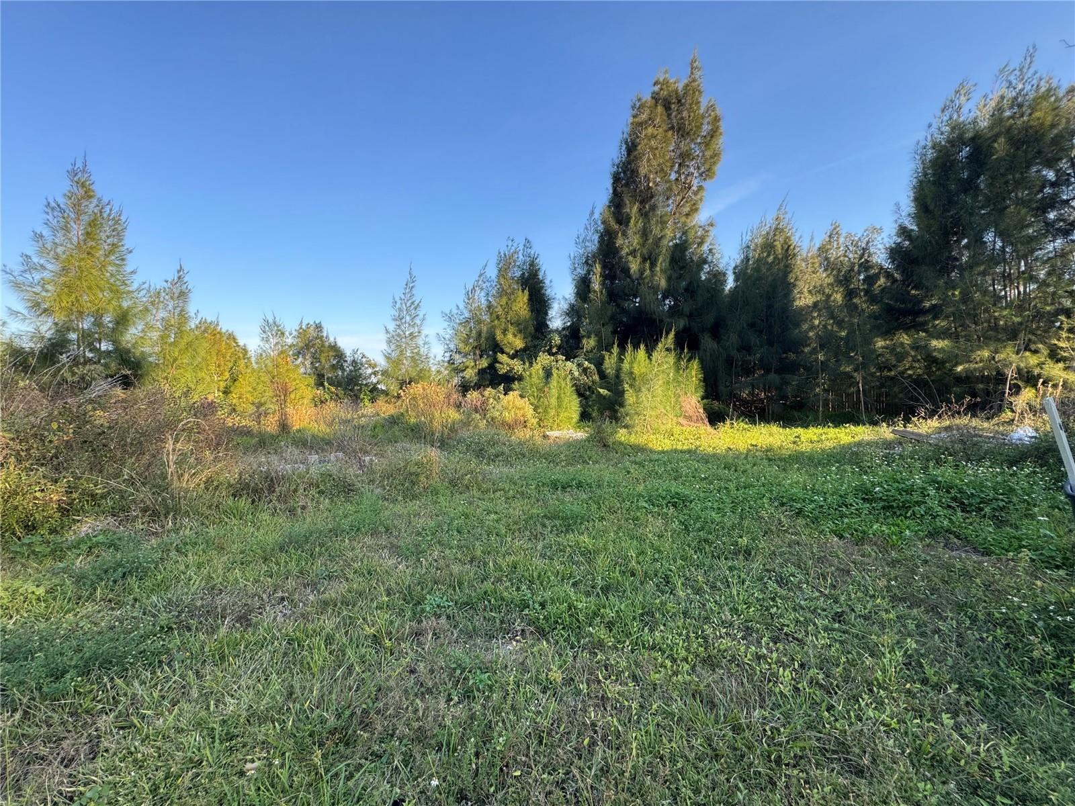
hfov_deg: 102.1
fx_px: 435
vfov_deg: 85.7
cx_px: 538
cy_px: 403
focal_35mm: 14
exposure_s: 1/341
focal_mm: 2.22
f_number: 2.2
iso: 40
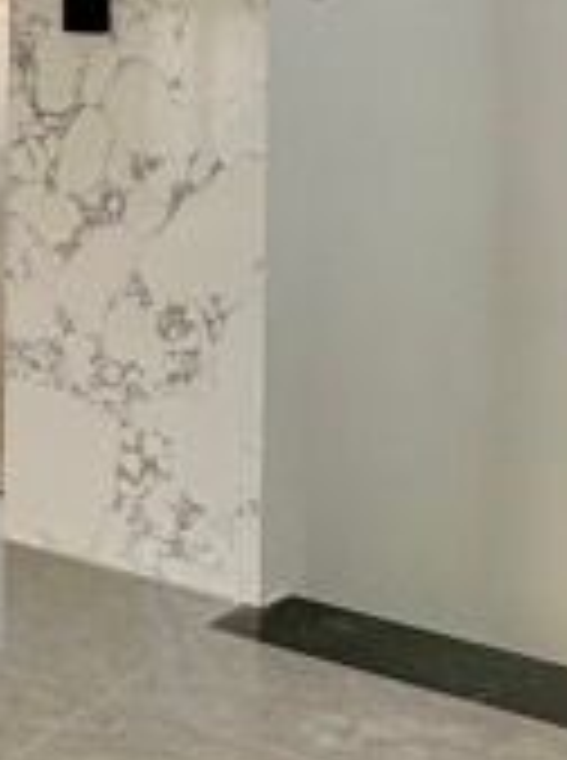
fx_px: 1863
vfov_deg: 21.8
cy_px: -76
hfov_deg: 14.7
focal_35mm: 85
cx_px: -522
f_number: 2.2
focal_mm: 2.22
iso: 40
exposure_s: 1/101
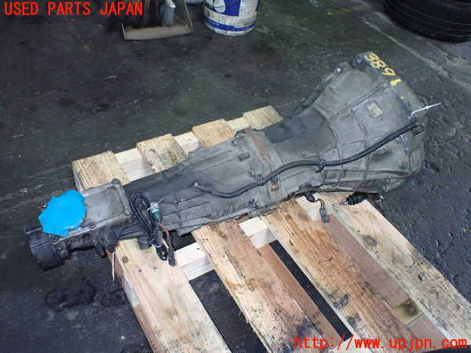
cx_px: 236
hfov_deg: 60.0
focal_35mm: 30
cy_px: 176
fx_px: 408
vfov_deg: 46.8
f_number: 6.3
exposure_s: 1/30
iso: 800
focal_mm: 5.4
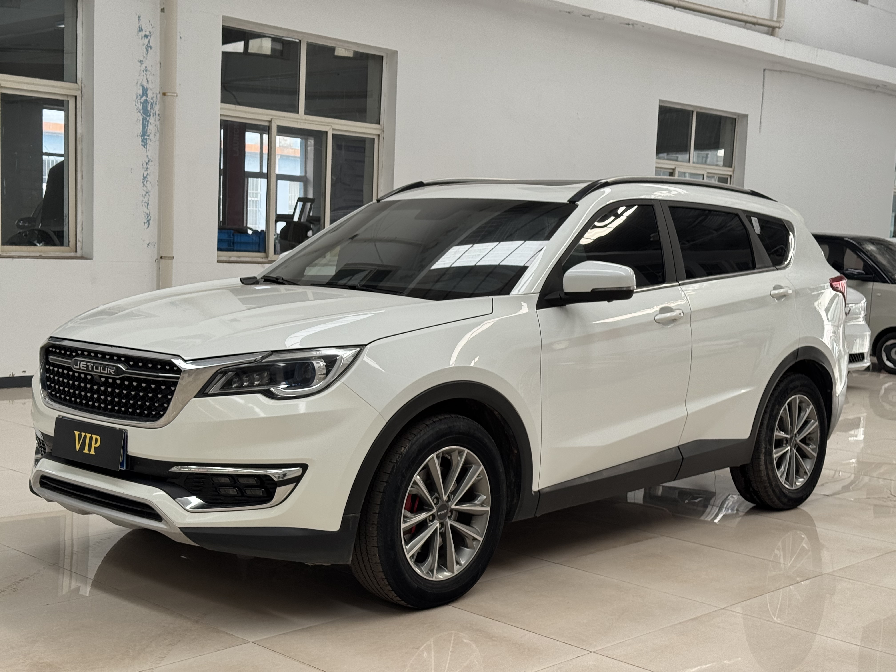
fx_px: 1242
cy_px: 336
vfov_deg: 30.3
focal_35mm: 48
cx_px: 448
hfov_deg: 39.7
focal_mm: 6.76
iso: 50
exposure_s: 1/169
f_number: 1.78
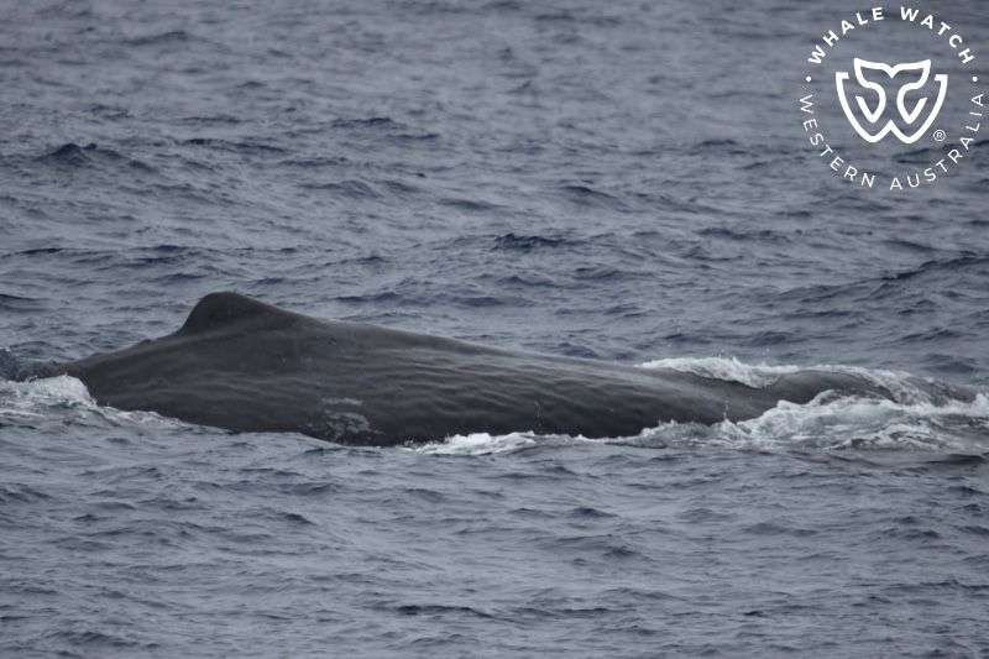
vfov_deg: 2.3
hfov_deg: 3.4
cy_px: 330
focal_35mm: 600
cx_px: 494
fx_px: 16479
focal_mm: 600
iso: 1250
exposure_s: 1/8000
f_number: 6.3
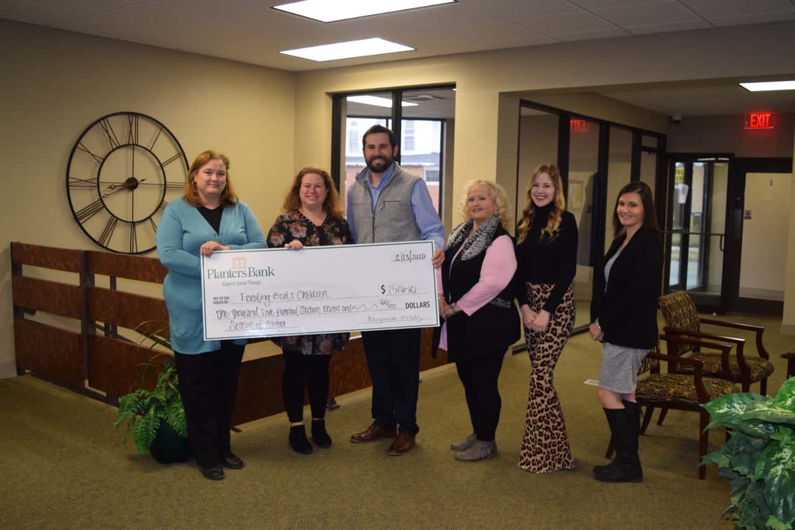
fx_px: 762
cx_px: 398
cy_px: 265
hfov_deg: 55.1
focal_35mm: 34
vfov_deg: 38.4
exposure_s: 1/80
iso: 800
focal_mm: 23
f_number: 4.5
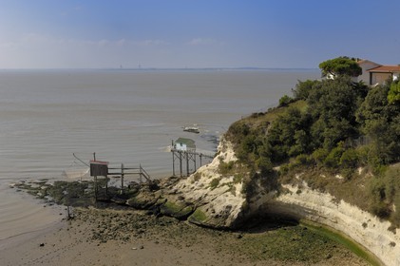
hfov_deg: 46.4
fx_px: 466
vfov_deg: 31.8
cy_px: 133
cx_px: 200
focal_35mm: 42
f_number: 12
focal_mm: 28
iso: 100
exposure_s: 1/160
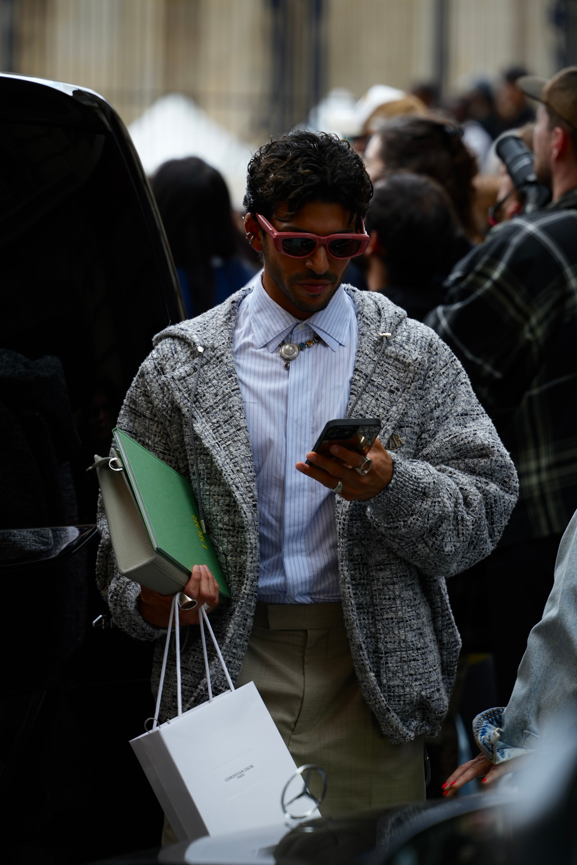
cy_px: 432
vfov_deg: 11.4
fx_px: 4327
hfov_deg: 7.6
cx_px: 288
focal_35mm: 180
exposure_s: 1/320
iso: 200
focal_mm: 180
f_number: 4.5
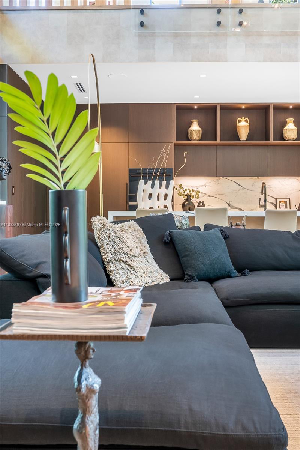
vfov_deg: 46.4
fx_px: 525
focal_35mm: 42
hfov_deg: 31.9
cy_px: 225
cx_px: 150
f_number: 8
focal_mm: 28
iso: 400
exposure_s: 1/2
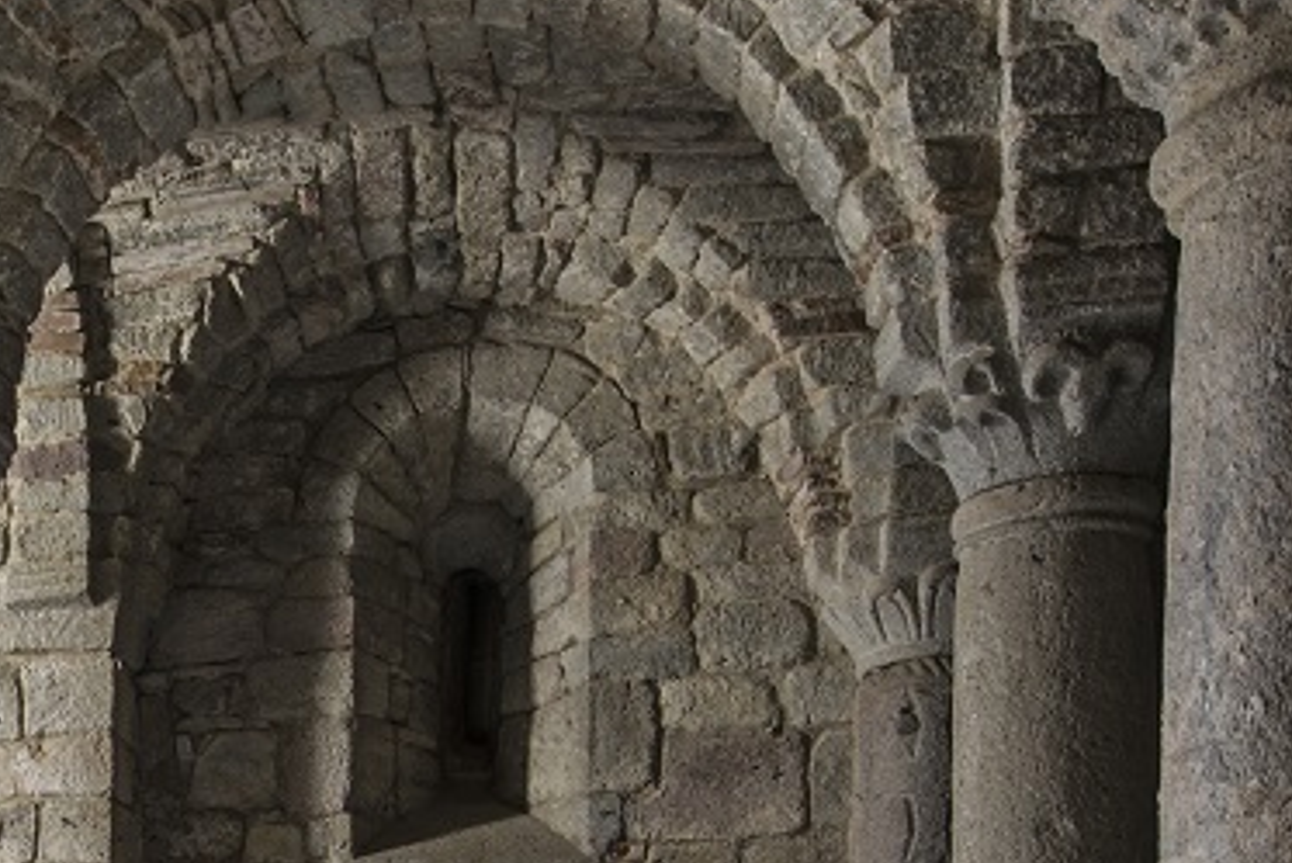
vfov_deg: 20.8
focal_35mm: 60
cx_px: -118
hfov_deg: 30.1
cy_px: 1085
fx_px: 2154
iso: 100
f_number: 8
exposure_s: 10
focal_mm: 14
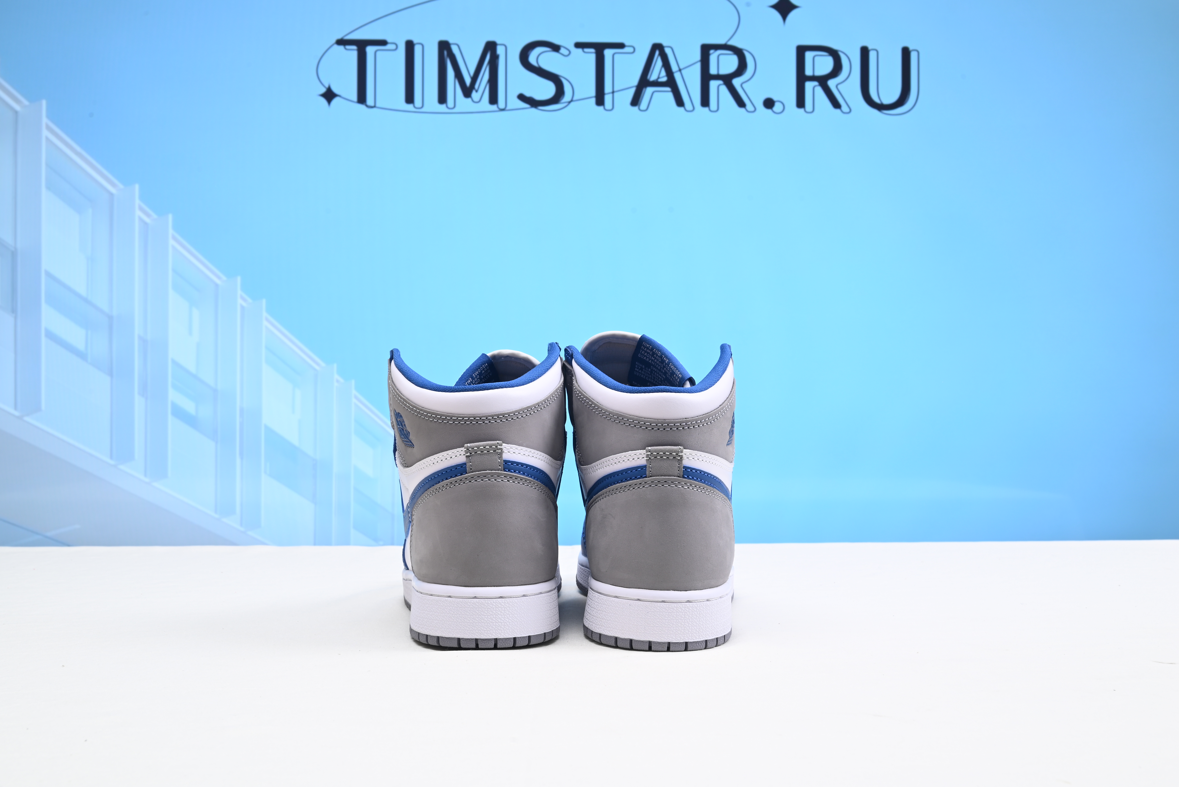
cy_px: 394
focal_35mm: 39
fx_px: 1278
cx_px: 590
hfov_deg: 49.5
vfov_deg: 34.2
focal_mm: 39
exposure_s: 1/2
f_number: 16
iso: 100
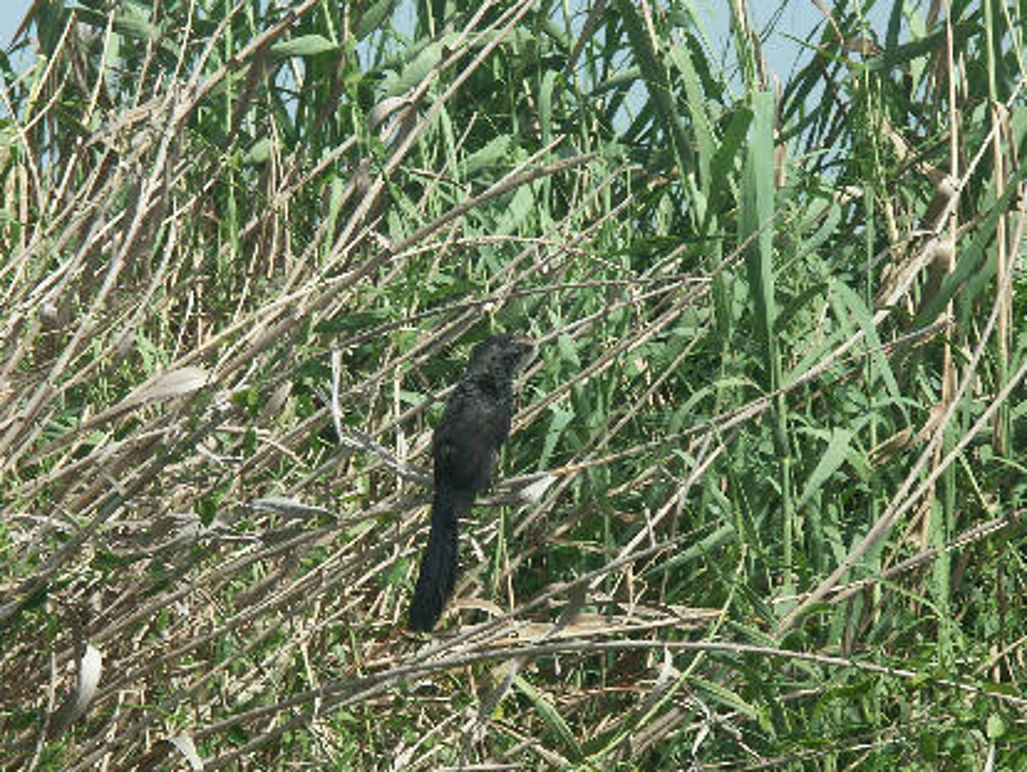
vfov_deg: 5.8
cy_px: 449
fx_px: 7600
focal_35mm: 256
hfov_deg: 7.7
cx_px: 378
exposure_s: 1/500
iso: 100
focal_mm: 50.27
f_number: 6.3
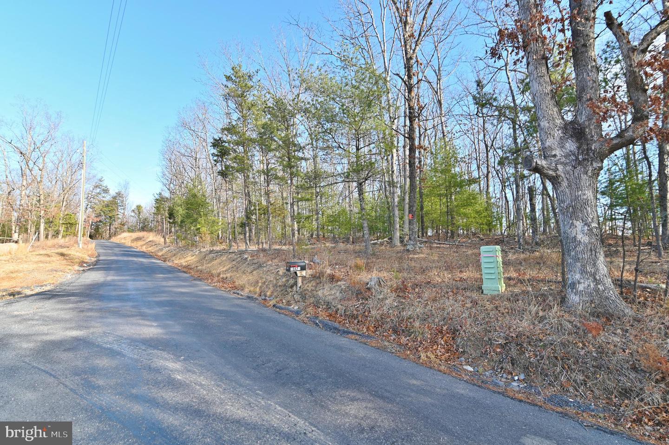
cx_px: 334
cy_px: 222
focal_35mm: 18
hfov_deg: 90.0
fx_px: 334
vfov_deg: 67.3
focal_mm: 18
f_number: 5.6
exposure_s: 1/250
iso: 200
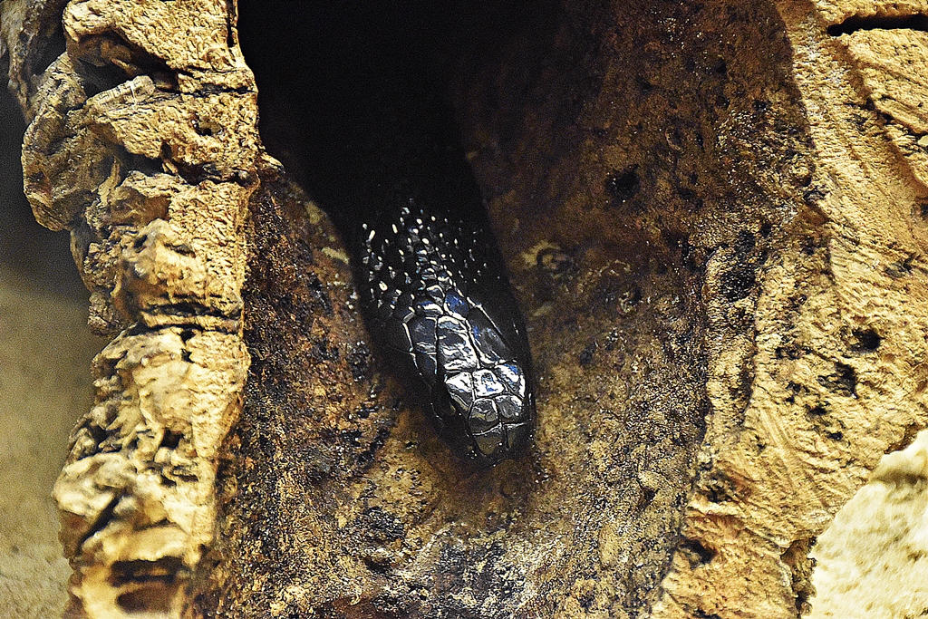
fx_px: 2900
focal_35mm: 112
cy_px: 310
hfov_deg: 18.2
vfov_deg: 12.2
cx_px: 464
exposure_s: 1/125
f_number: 5
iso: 8000
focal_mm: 75
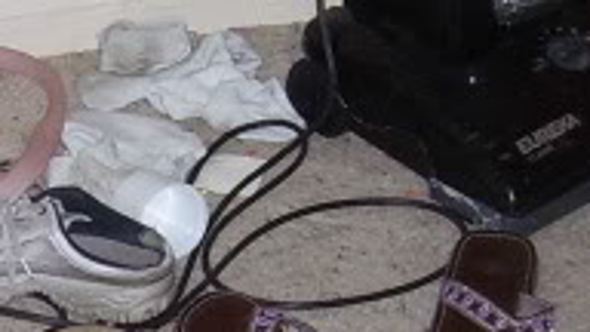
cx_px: -101
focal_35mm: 154
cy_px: 357
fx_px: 2409
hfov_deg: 13.6
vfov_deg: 7.8
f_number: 2.7
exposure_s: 1/60
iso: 80
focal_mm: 5.6
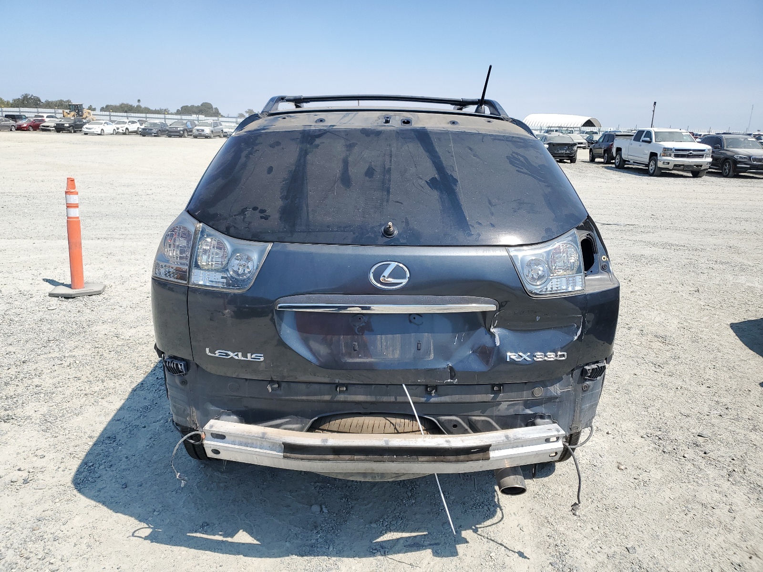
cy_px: 286
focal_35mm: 26
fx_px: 573
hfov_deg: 67.3
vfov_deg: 53.1
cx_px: 382
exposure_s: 1/2500
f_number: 1.5
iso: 50
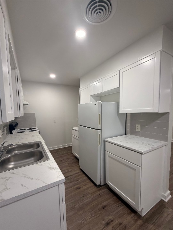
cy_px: 123
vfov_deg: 98.0
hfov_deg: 81.7
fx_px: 100
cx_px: 82
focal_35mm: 15
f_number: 2.2
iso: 250
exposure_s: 1/120
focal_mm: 2.22
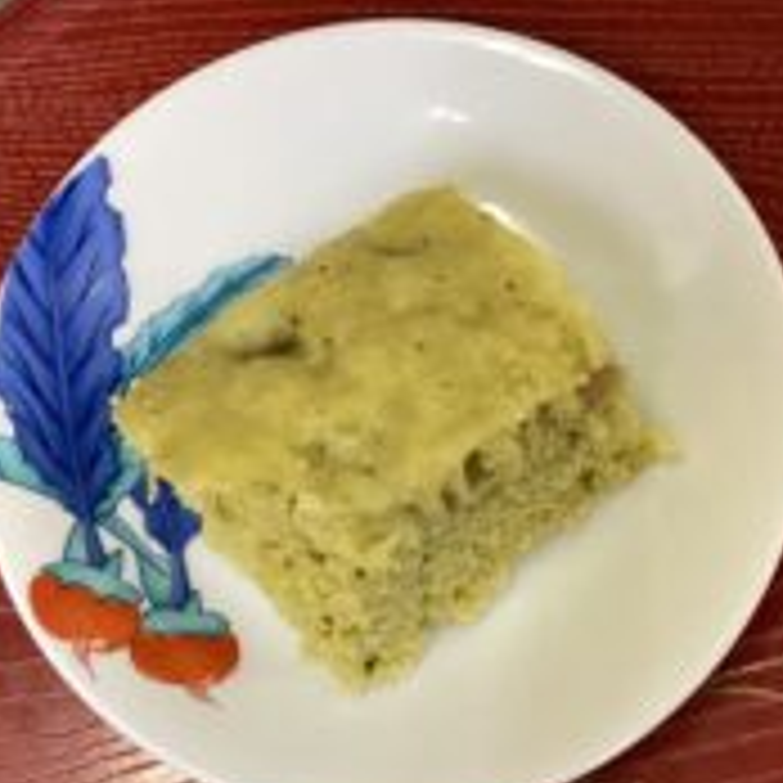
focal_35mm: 59
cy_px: 466
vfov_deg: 29.0
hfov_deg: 29.0
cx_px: 475
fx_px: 1510
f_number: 2.4
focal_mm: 3.3
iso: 250
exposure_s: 1/60
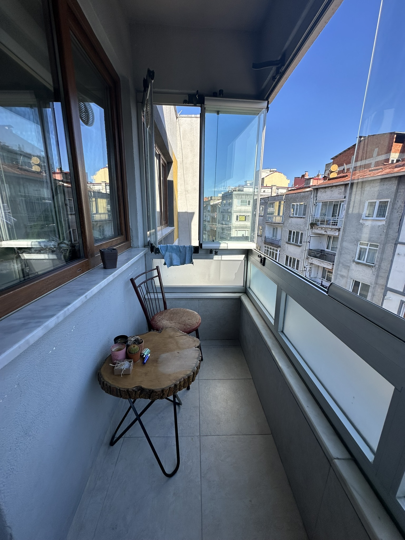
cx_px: 202
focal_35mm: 14
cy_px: 270
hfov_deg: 85.7
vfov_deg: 102.1
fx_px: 218
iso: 40
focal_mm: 2.22
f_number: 2.2
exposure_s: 1/774
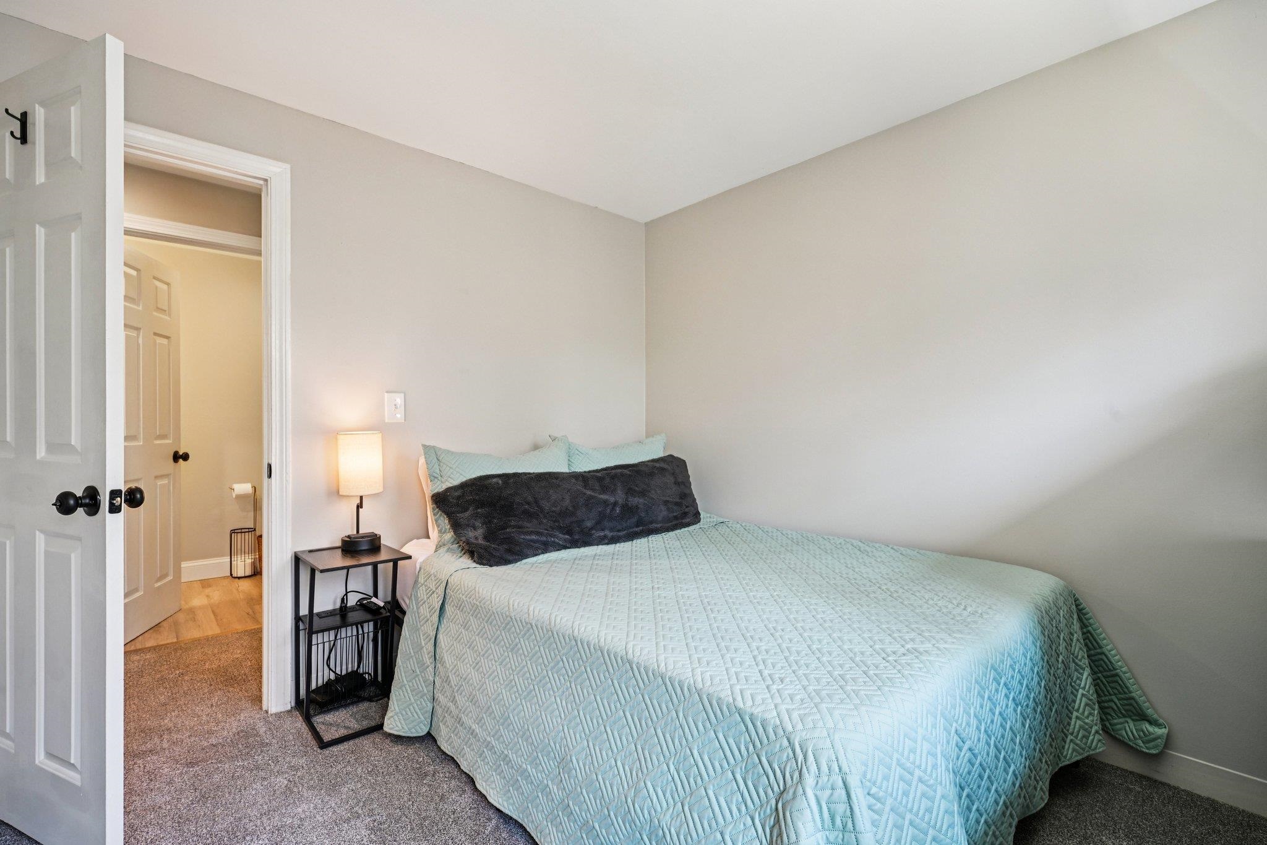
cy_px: 422
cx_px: 634
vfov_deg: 73.7
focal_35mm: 16
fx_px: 563
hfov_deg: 96.7
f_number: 8
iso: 400
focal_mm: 16
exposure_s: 1/13
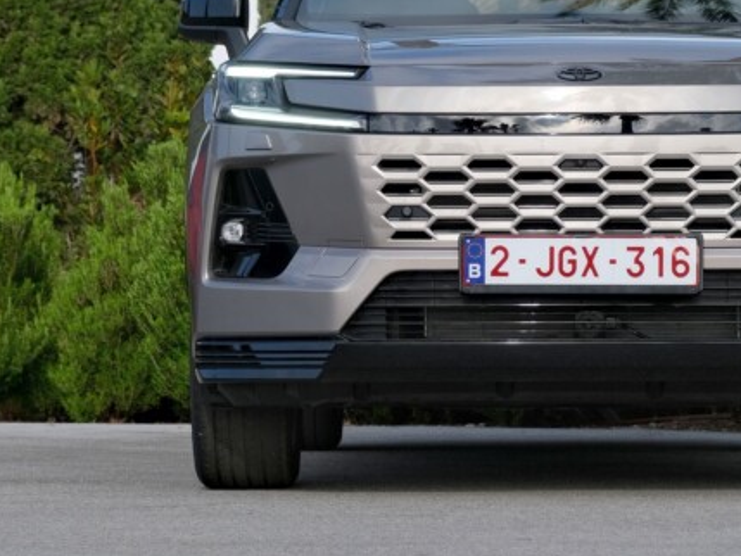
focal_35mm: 124
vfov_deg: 11.9
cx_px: 506
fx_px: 2655
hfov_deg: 15.8
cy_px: 165
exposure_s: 1/750
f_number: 5.6
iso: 320
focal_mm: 52.7
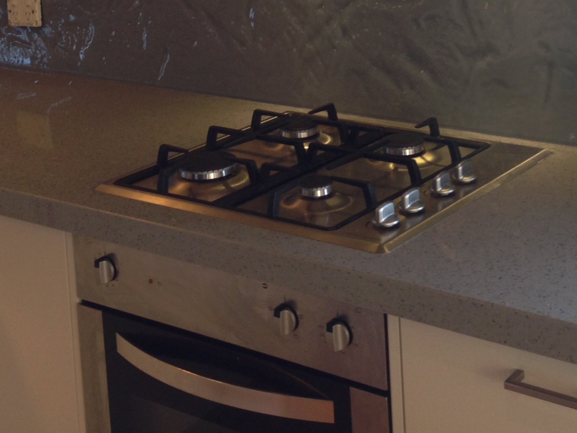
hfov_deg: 26.6
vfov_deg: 19.4
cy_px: -39
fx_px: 1217
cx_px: 332
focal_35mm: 73
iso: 50
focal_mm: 4.12
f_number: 2.4
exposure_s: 1/29
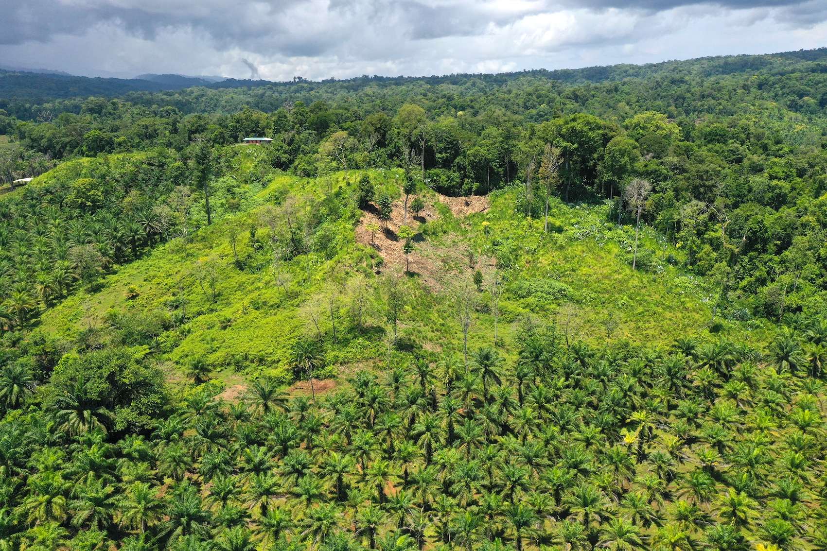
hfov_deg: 65.5
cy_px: 276
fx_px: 643
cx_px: 414
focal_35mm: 28
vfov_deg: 46.4
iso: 100
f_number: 6.3
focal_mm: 10.26
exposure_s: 1/640
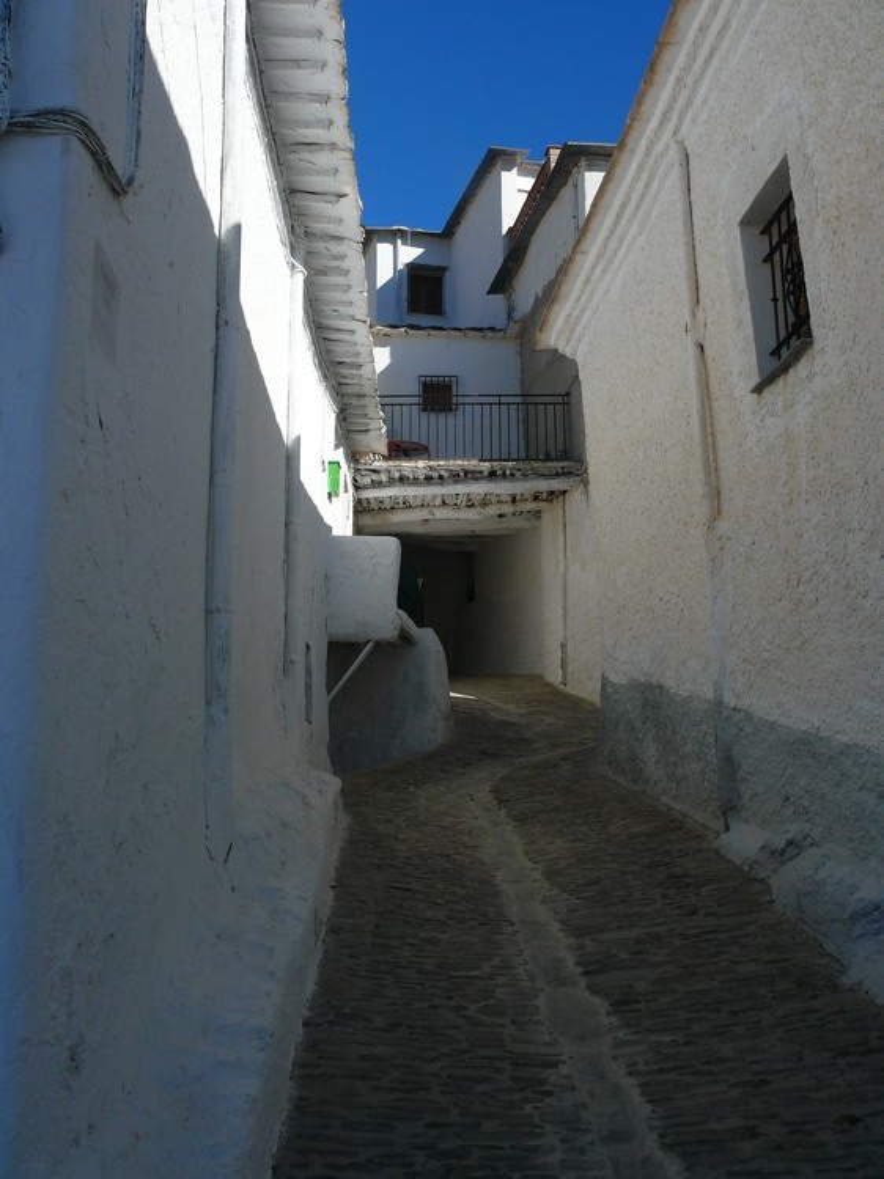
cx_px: 442
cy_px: 590
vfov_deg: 52.6
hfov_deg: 40.7
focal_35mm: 35
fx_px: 1192
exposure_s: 1/250
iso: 100
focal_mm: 7.4
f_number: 5
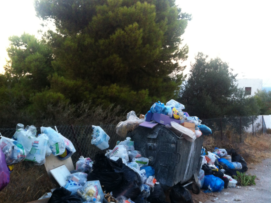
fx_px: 368
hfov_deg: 40.4
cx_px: 135
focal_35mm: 47
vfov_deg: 30.1
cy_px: 162
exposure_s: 1/17
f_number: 2.8
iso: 80
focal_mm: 3.85
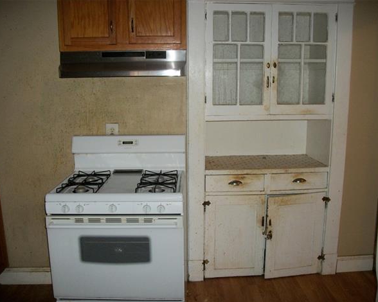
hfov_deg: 52.9
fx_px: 380
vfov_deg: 43.3
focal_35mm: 34
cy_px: 154
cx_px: 188
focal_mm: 5.7
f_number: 2.9
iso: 160
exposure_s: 1/30
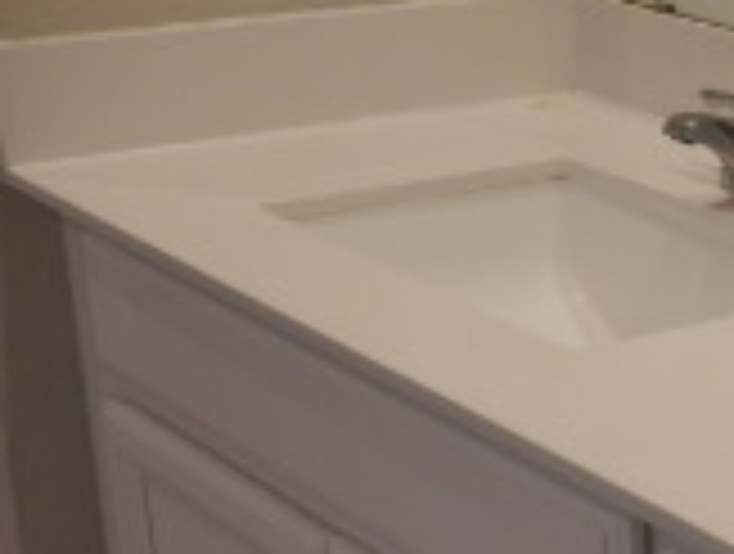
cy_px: 559
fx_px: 1998
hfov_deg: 19.0
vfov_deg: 15.5
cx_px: 1009
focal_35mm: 94
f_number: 2.8
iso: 125
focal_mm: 4.3
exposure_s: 1/60
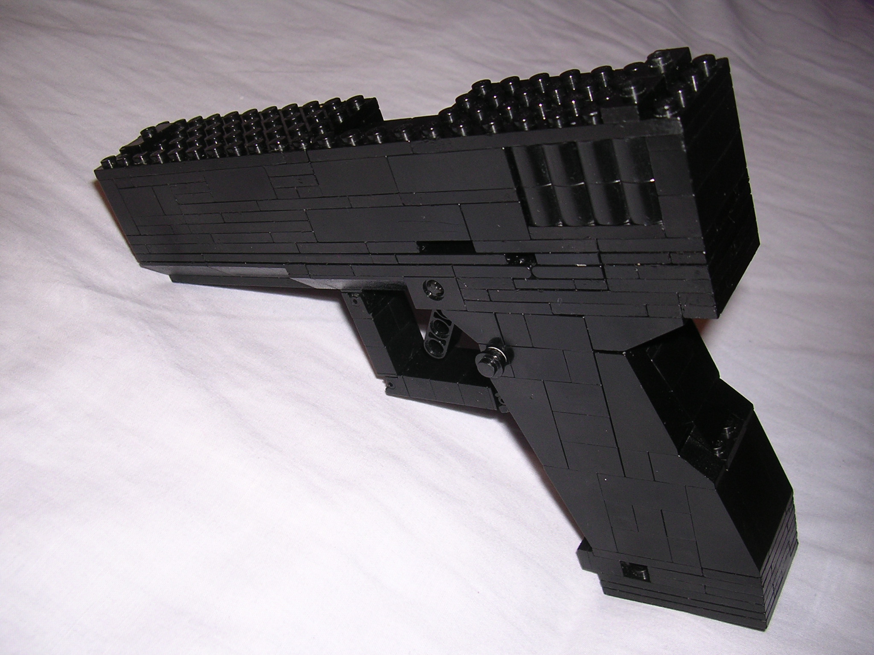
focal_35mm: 38
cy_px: 328
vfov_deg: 37.7
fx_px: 959
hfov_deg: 49.0
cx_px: 437
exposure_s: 1/60.1
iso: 100
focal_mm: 5.8
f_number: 2.8
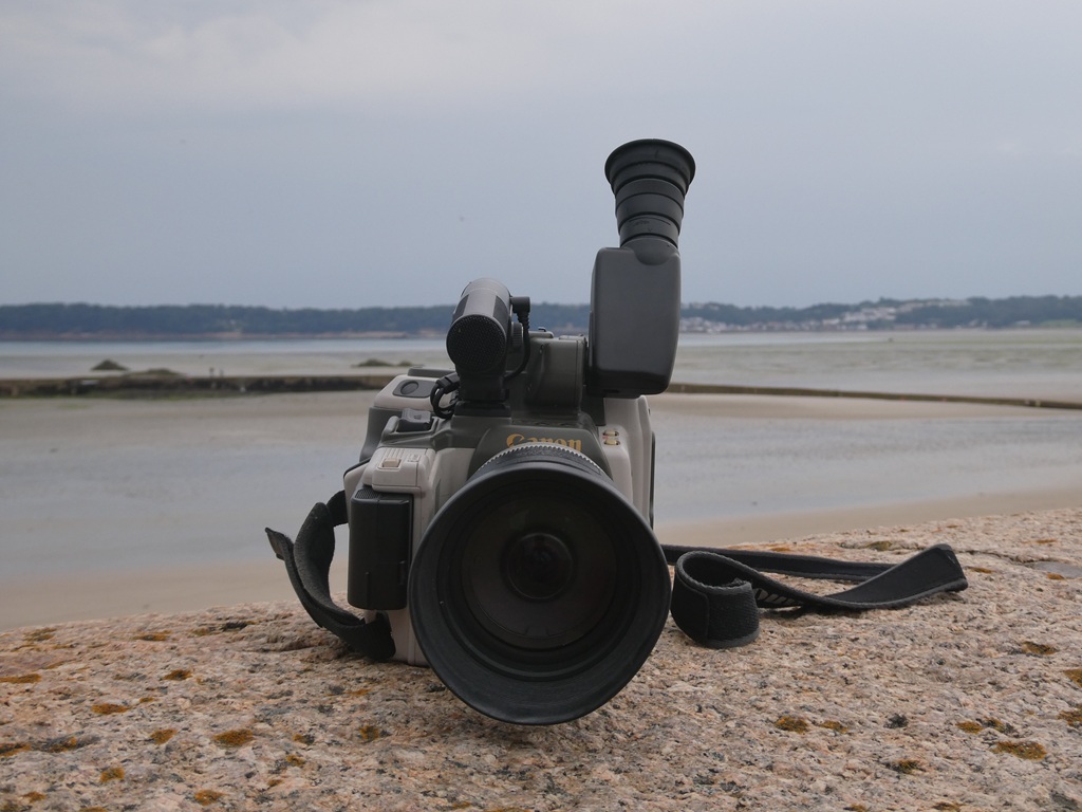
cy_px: 406
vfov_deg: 29.1
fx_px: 1563
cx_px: 541
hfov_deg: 38.2
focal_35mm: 50
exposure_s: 1/100
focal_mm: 9
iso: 80
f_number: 4.1
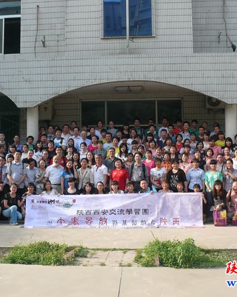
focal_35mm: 46
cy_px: 149
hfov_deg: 32.7
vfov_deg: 40.4
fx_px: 404
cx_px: 117
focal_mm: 7.4
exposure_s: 1/200
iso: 100
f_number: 4
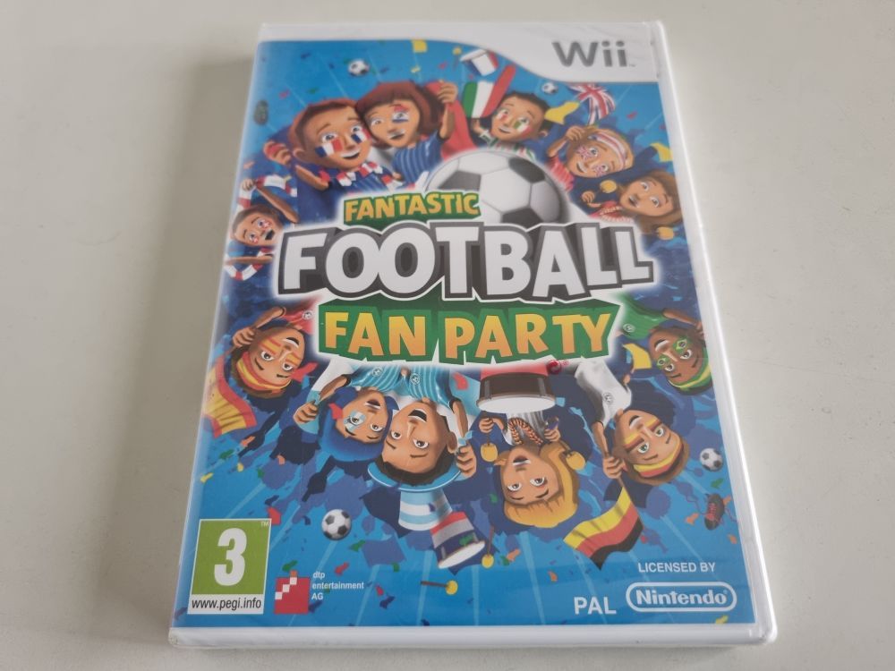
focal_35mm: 26
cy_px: 336
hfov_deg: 67.3
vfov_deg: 53.1
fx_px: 672
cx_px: 448
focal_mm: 5.4
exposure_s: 1/50
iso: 320
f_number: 1.8
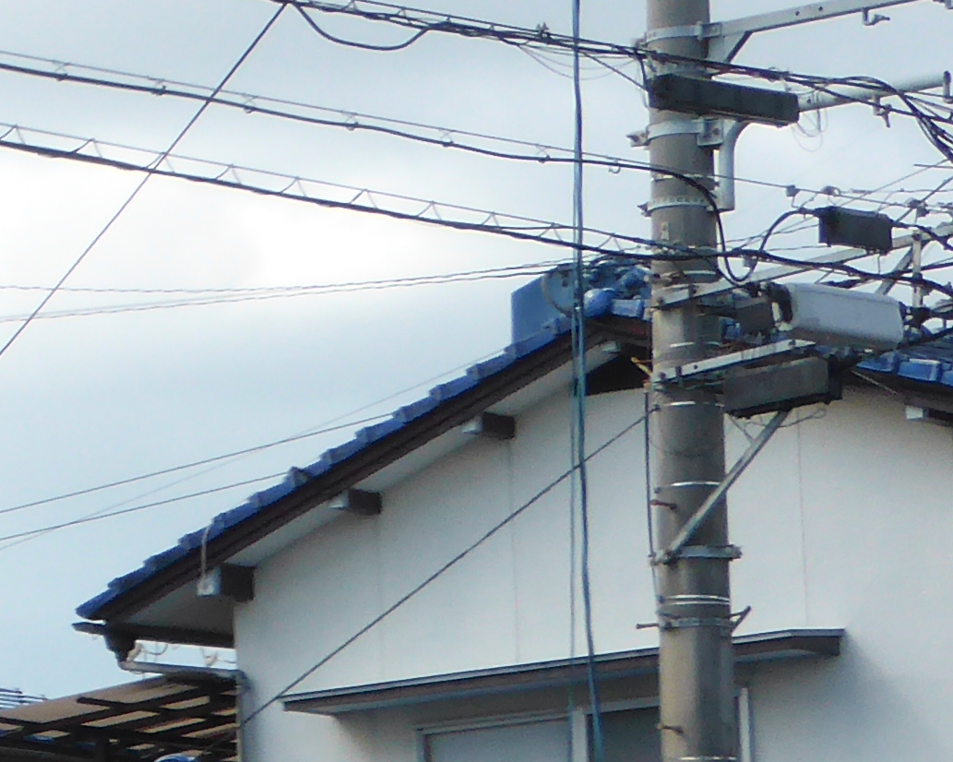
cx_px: -1293
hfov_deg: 8.8
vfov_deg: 7.7
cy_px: 941
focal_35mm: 199
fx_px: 5612
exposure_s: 1/400
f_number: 3.9
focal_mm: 7.4
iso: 100
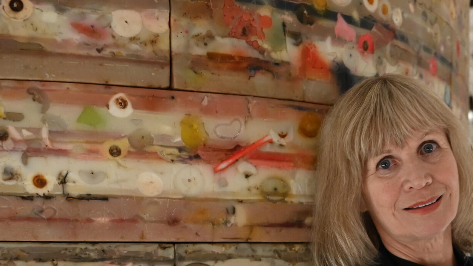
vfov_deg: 18.0
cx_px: 378
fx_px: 804
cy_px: 303
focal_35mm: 64
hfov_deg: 31.9
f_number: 2.8
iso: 2500
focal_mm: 29.5
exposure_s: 1/125
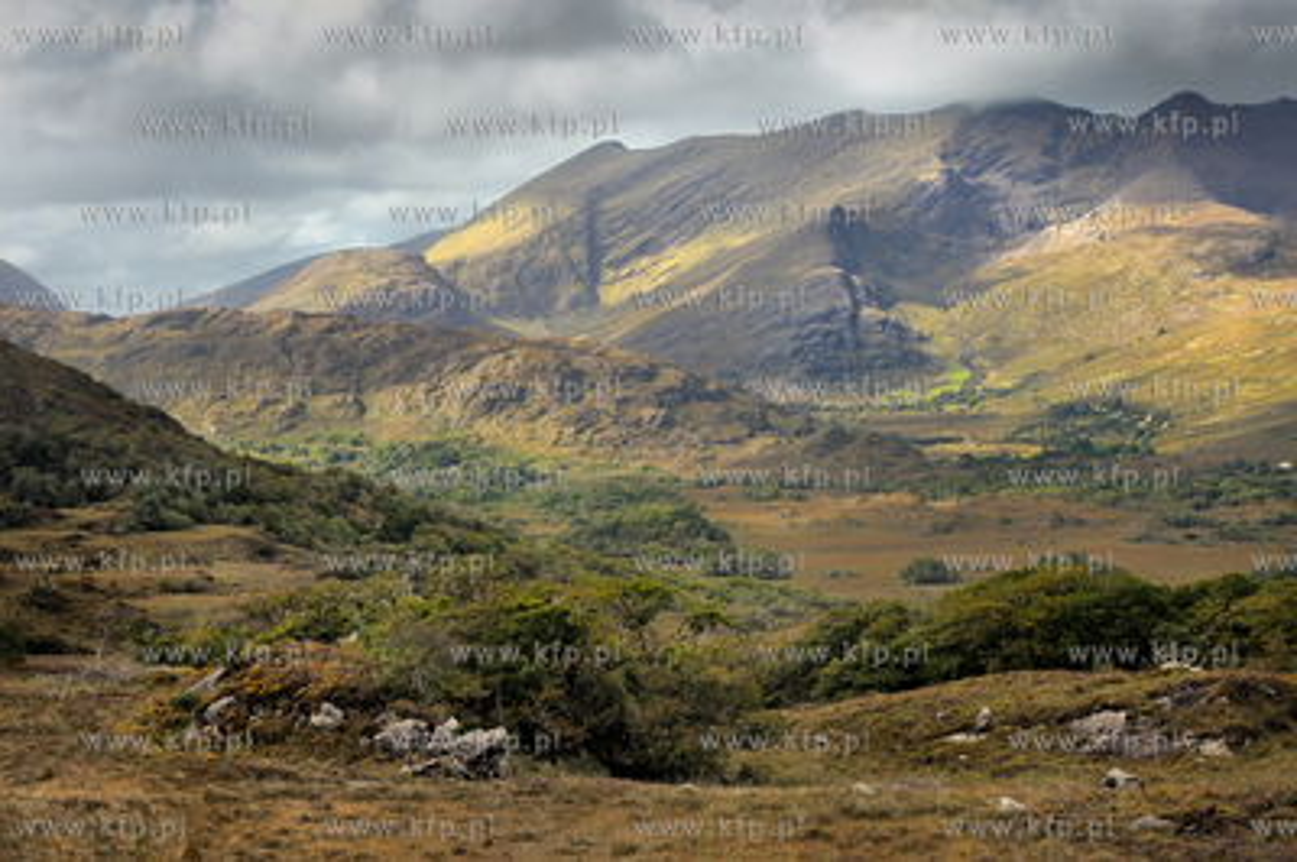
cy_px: 431
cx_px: 648
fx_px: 2520
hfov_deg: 28.9
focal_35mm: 70
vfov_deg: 19.4
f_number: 16
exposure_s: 1/125
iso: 200
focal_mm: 70
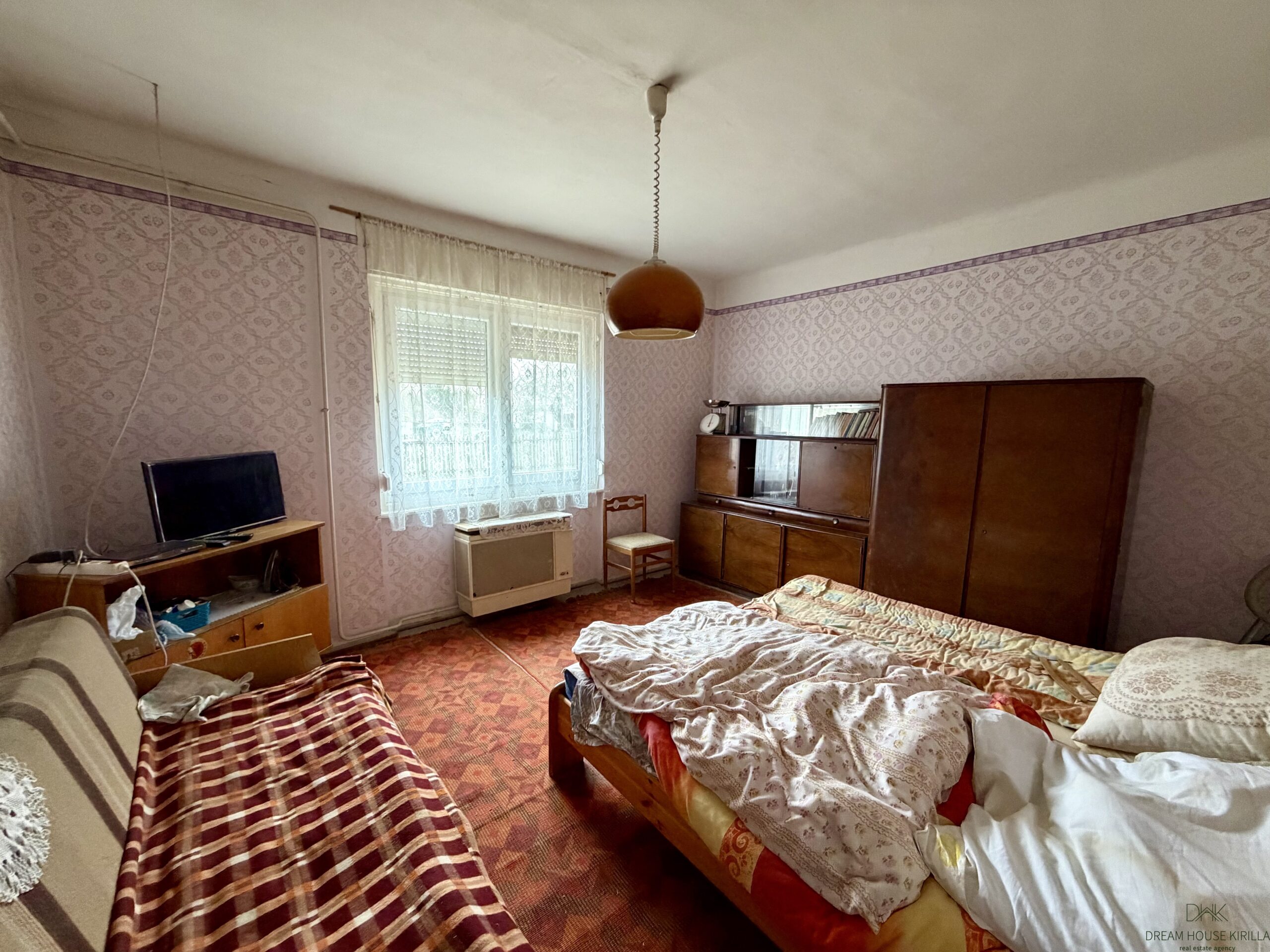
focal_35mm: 14
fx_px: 514
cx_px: 635
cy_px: 476
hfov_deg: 102.1
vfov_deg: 85.7
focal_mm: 2.22
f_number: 2.2
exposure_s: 1/60
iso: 400
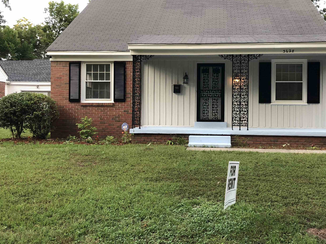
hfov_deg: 52.5
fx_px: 330
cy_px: 113
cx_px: 186
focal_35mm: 35
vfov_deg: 40.7
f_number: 1.8
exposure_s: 1/30
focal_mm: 4
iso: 25
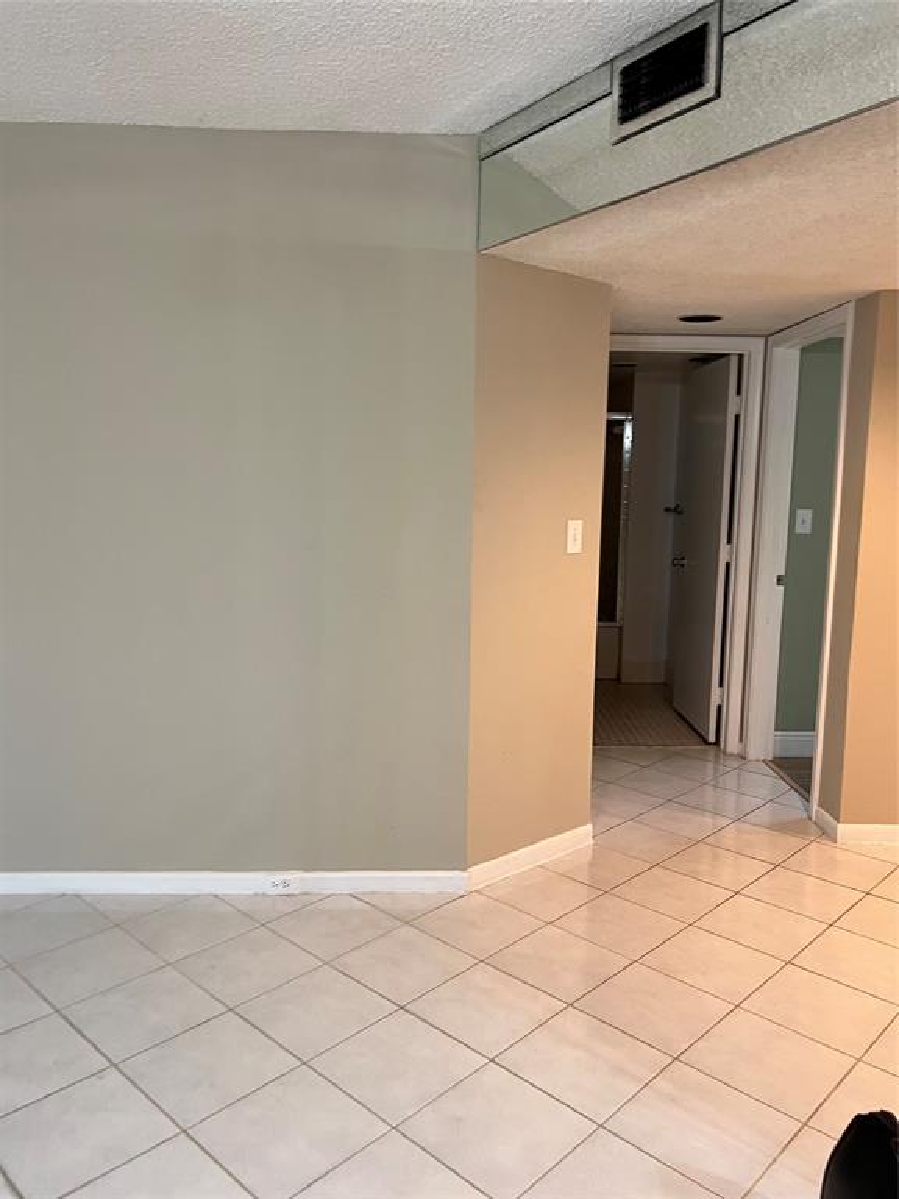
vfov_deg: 67.3
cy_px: 600
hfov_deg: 53.1
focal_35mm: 26
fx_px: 900
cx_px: 450
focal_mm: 5.7
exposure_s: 1/60
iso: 125
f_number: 1.5
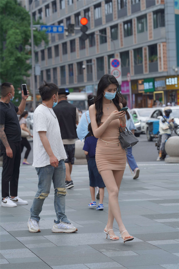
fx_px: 1007
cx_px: 90
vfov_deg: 15.2
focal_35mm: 135
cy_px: 134
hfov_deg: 10.2
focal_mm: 135
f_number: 5.6
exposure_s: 1/640
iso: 400
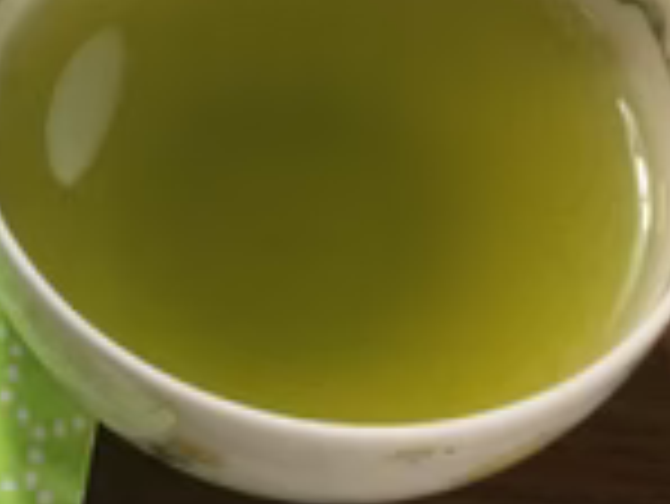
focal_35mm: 83
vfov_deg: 17.6
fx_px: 1608
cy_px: 94
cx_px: 27
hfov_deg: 22.8
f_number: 2.4
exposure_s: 1/30
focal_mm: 3.3
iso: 125
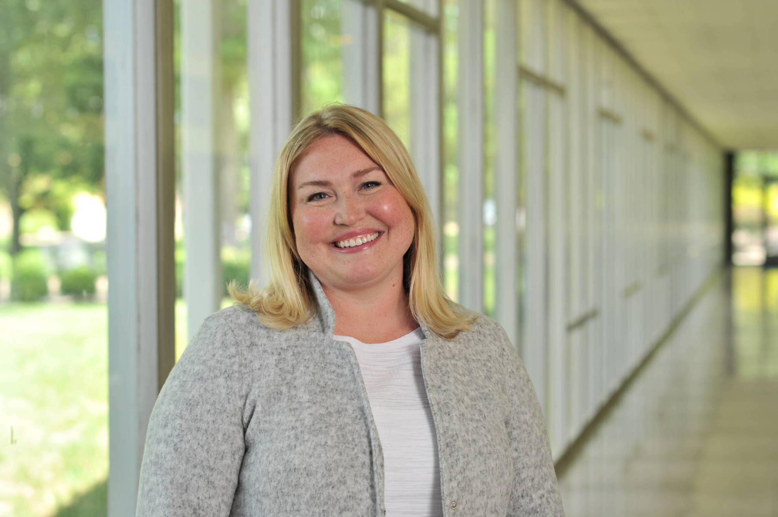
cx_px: 389
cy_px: 258
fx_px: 1836
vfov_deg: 16.1
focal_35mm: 85
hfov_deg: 23.9
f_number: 4.5
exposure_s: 1/100
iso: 200
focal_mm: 85
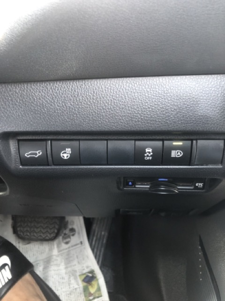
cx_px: 112
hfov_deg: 49.7
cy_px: 150
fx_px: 243
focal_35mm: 28
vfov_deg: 63.4
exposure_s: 1/15
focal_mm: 3.99
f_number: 1.8
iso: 100
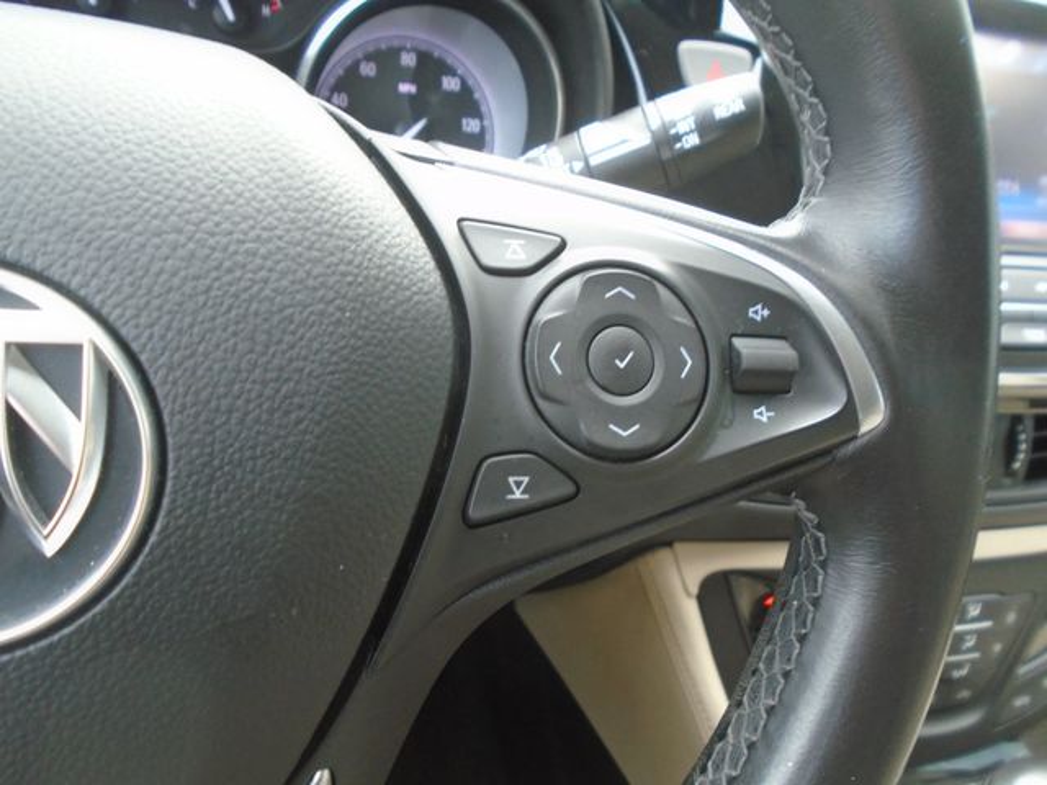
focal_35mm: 26
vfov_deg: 53.1
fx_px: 786
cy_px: 392
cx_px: 524
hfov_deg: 67.3
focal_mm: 4.6
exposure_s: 1/30
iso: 250
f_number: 3.2
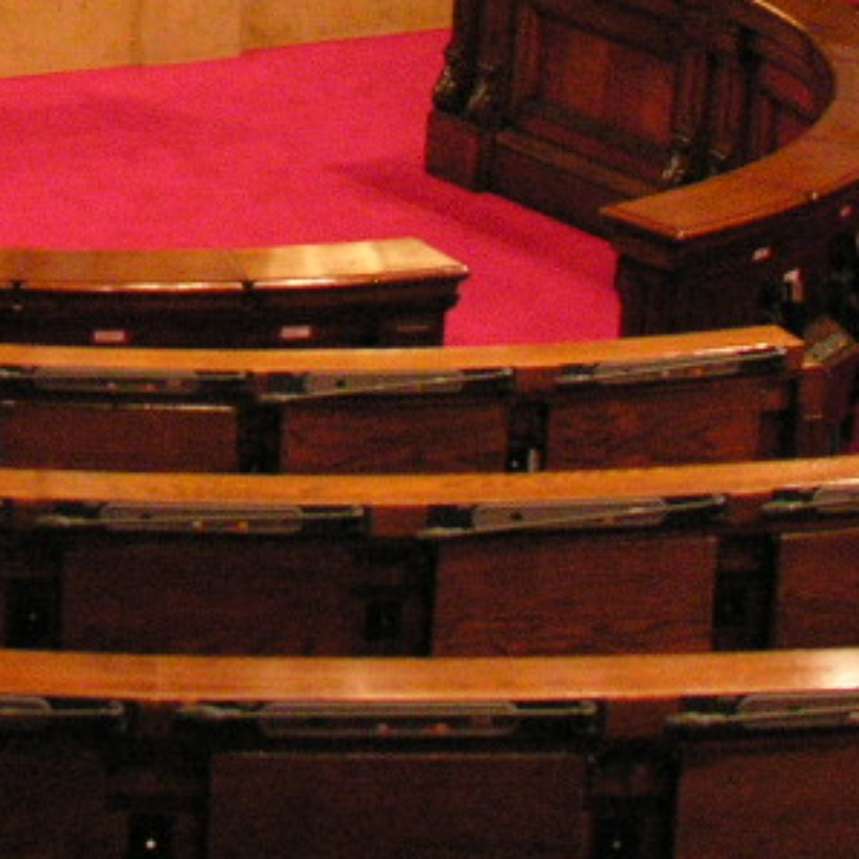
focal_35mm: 133
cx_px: -110
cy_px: -288
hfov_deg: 12.9
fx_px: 3734
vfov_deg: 12.7
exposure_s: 1/60
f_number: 2.8
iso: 400
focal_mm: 8.9
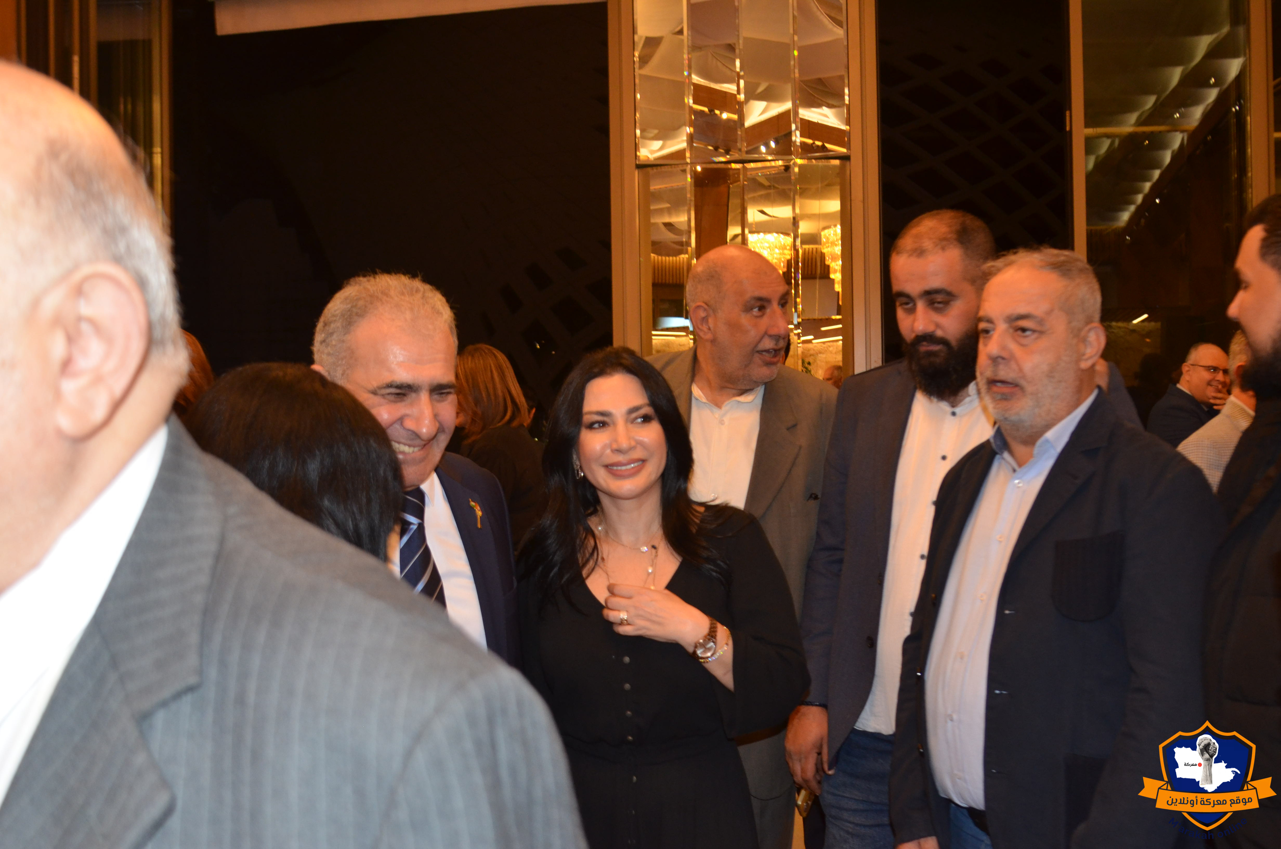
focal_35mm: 36
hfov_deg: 53.2
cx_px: 640
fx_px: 1278
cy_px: 424
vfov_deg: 36.7
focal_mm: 24
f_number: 4
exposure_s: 1/60
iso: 800
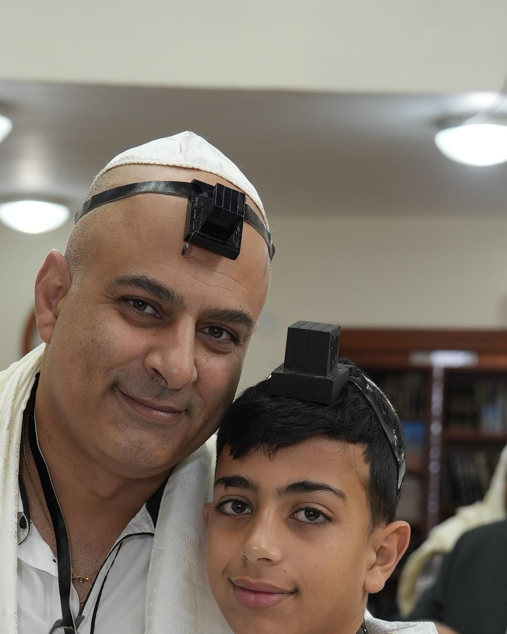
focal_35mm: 98
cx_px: 145
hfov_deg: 15.6
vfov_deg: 18.5
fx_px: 1839
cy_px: 763
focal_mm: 43
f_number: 4
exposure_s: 1/50
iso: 400
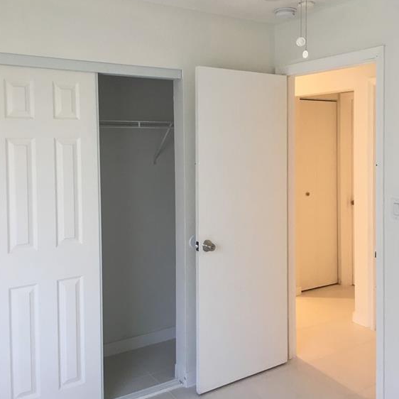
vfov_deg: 46.9
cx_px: 200
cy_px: 155
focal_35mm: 35
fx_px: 456
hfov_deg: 47.2
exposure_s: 1/33
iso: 80
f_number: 2.2
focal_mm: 4.15
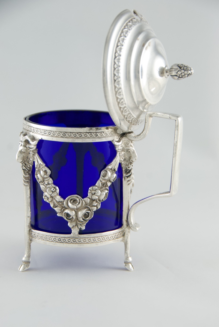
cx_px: 110
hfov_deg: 11.5
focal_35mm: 120
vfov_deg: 17.0
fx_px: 1092
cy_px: 164
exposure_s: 1/125
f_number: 7.1
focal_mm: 80
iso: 500
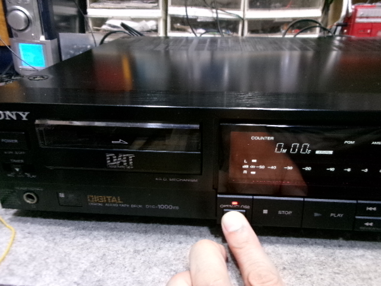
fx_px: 308
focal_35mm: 28
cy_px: 143
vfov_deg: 49.7
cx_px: 190
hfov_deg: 63.4
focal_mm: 5.1
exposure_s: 1/17
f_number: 3.9
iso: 550
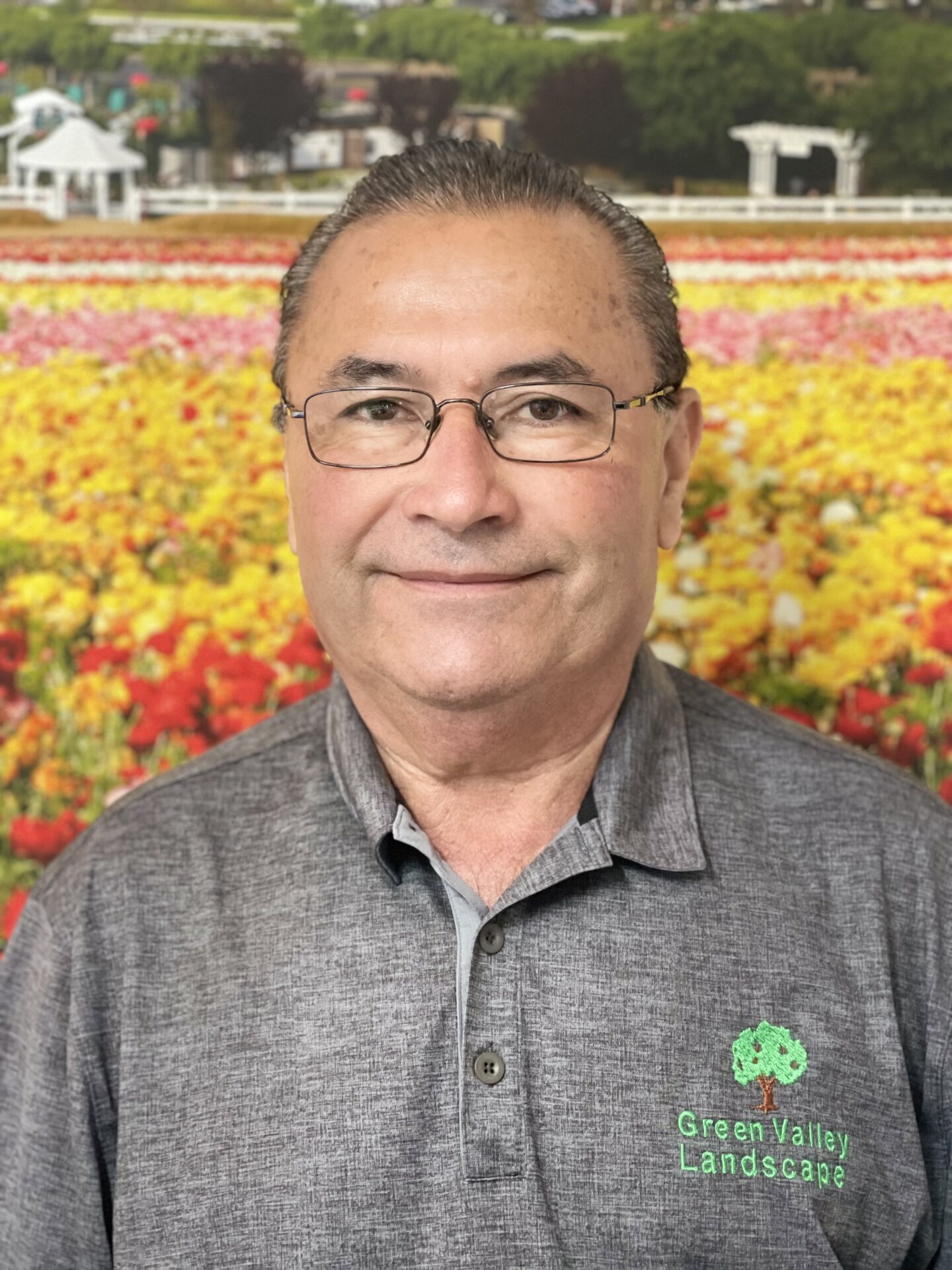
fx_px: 2347
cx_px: 476
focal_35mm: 64
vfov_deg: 30.3
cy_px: 635
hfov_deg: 22.9
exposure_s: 1/40
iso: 320
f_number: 2.2
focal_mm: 7.5
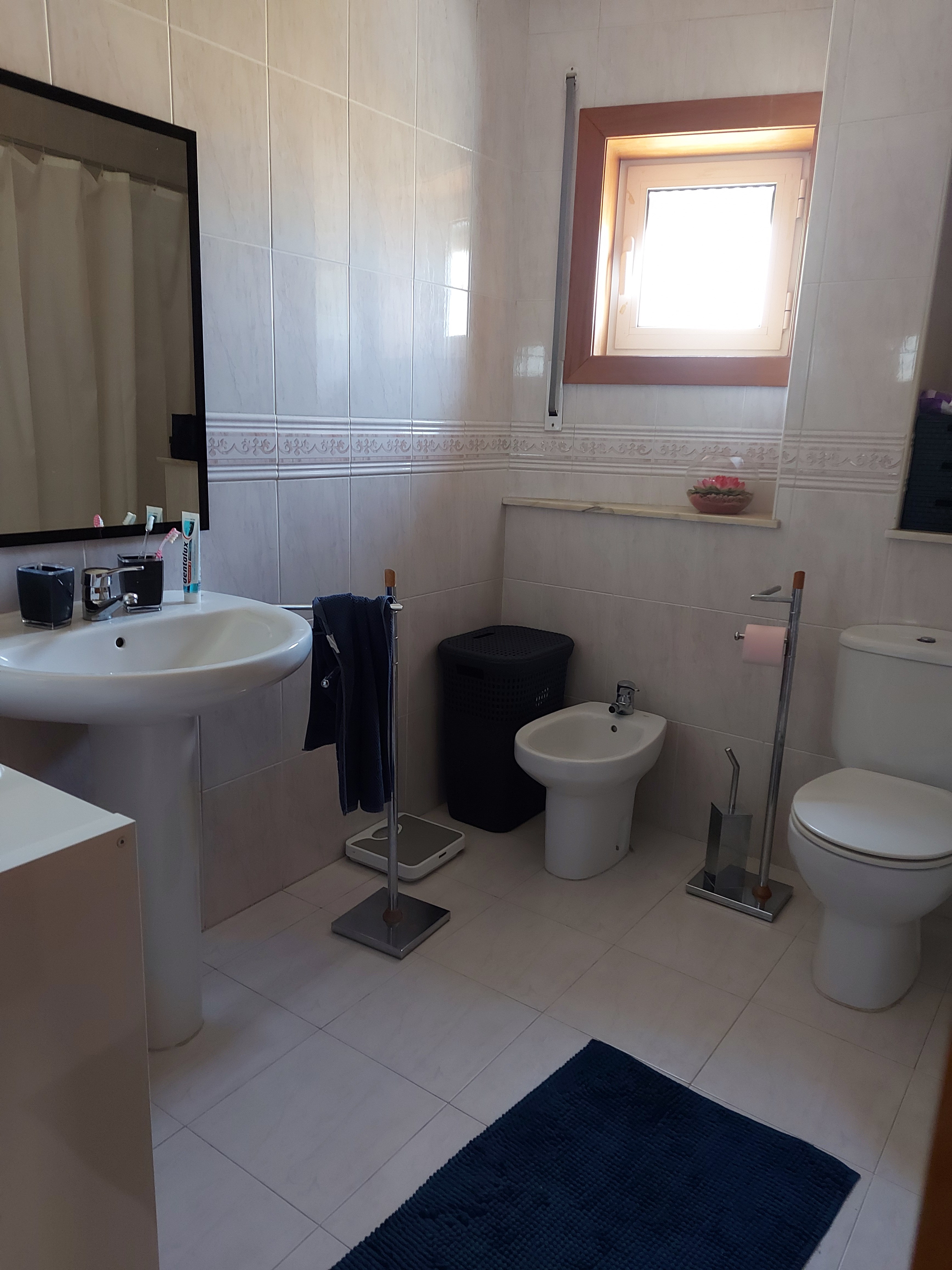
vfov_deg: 71.6
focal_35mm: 24
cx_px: 476
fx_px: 880
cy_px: 635
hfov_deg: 56.8
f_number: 1.8
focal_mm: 5.23
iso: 250
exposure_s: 1/25
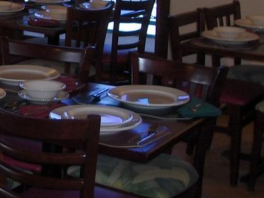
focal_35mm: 112
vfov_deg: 13.2
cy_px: 42
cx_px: -22
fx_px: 854
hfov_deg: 17.0
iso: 100
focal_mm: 5.8
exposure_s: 1/60
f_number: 2.6
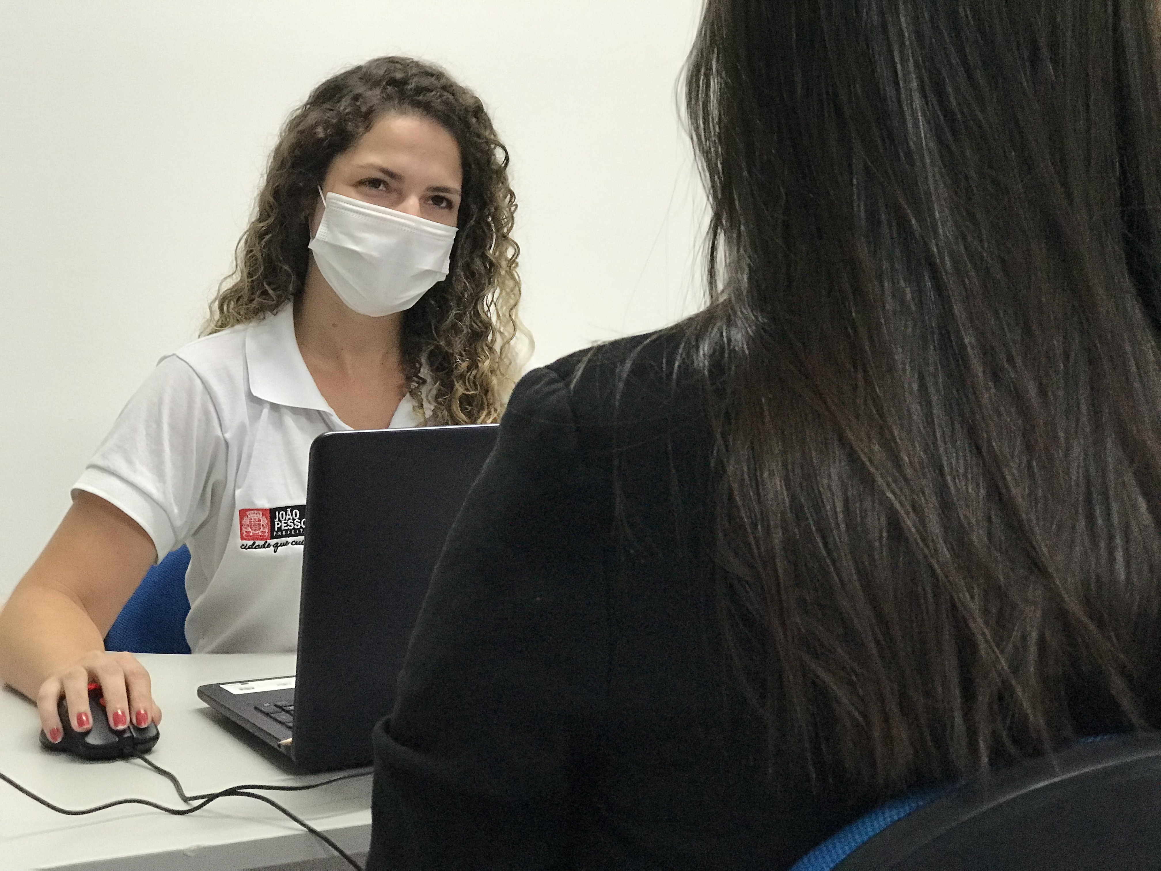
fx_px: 1912
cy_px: 436
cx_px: 580
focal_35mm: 57
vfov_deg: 25.7
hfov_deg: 33.8
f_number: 2.8
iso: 200
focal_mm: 6.6
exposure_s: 1/60
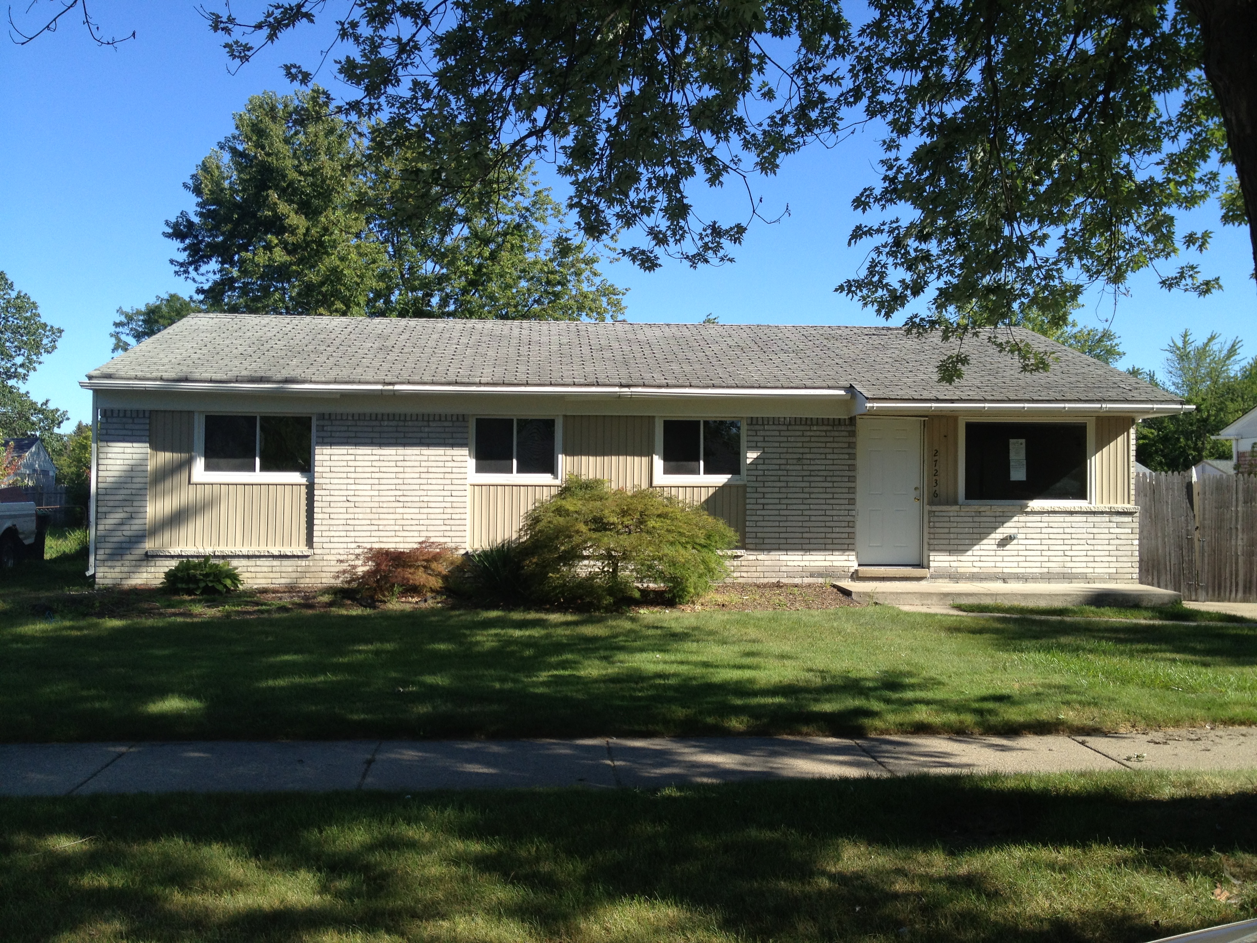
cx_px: 628
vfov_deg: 40.7
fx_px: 1271
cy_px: 472
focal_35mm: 35
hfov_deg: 52.6
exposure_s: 1/876
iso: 50
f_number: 2.4
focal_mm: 4.28
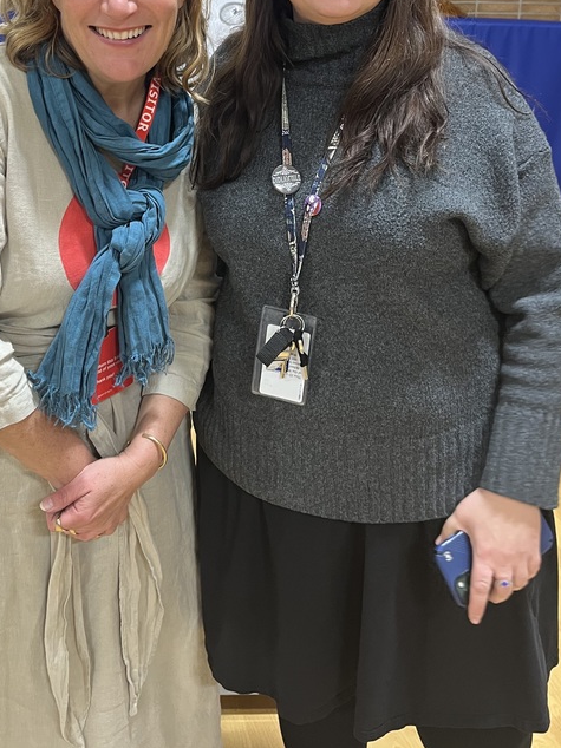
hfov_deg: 34.3
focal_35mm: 42
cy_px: 176
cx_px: 236
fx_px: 908
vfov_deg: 43.2
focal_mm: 5.1
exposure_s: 1/60
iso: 200
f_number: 1.6
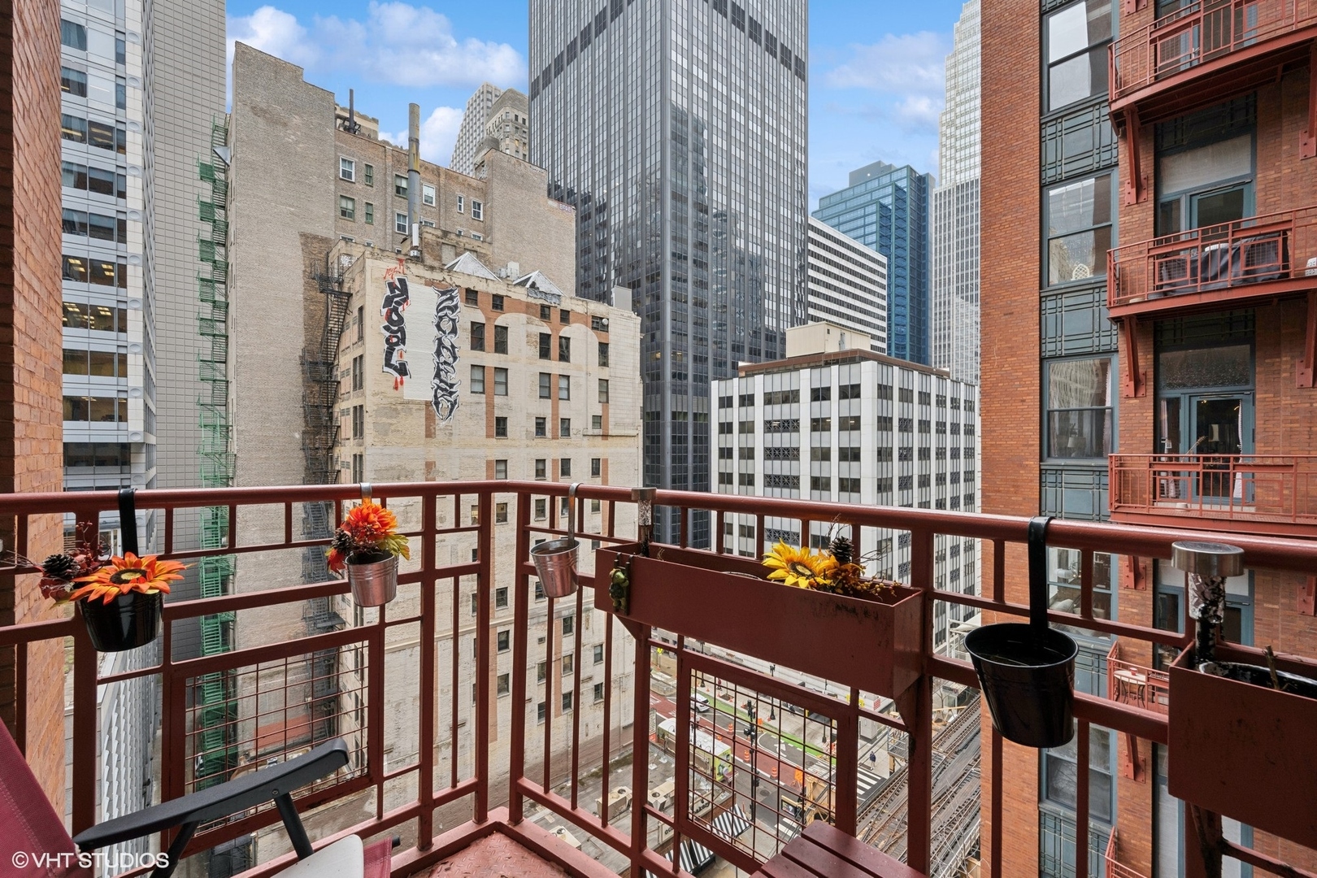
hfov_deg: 104.3
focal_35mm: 14
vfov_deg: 81.2
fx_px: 512
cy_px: 439
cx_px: 658
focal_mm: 14
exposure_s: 1/30
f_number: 9.5
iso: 400
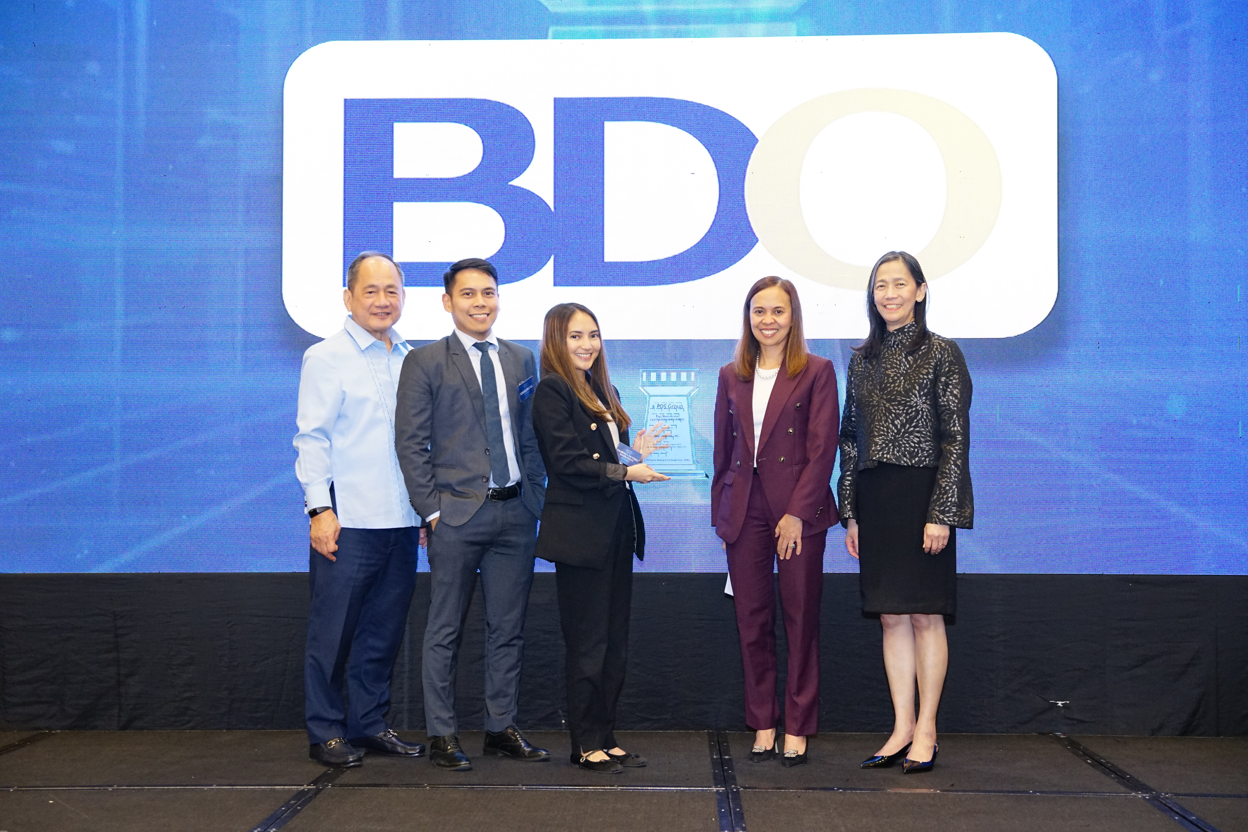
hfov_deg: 41.9
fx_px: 1629
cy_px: 416
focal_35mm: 47
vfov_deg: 28.6
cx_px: 624
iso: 3200
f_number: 4
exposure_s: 1/100
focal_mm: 47
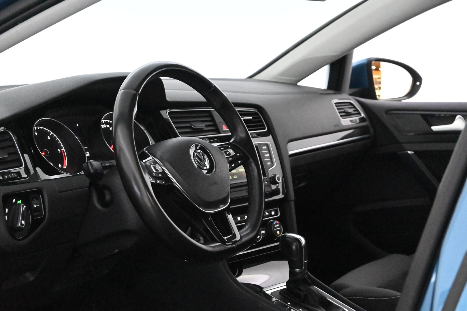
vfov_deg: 20.2
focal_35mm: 68
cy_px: 156
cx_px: 234
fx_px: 876
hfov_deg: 29.9
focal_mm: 45
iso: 18000
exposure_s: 1/80
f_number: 6
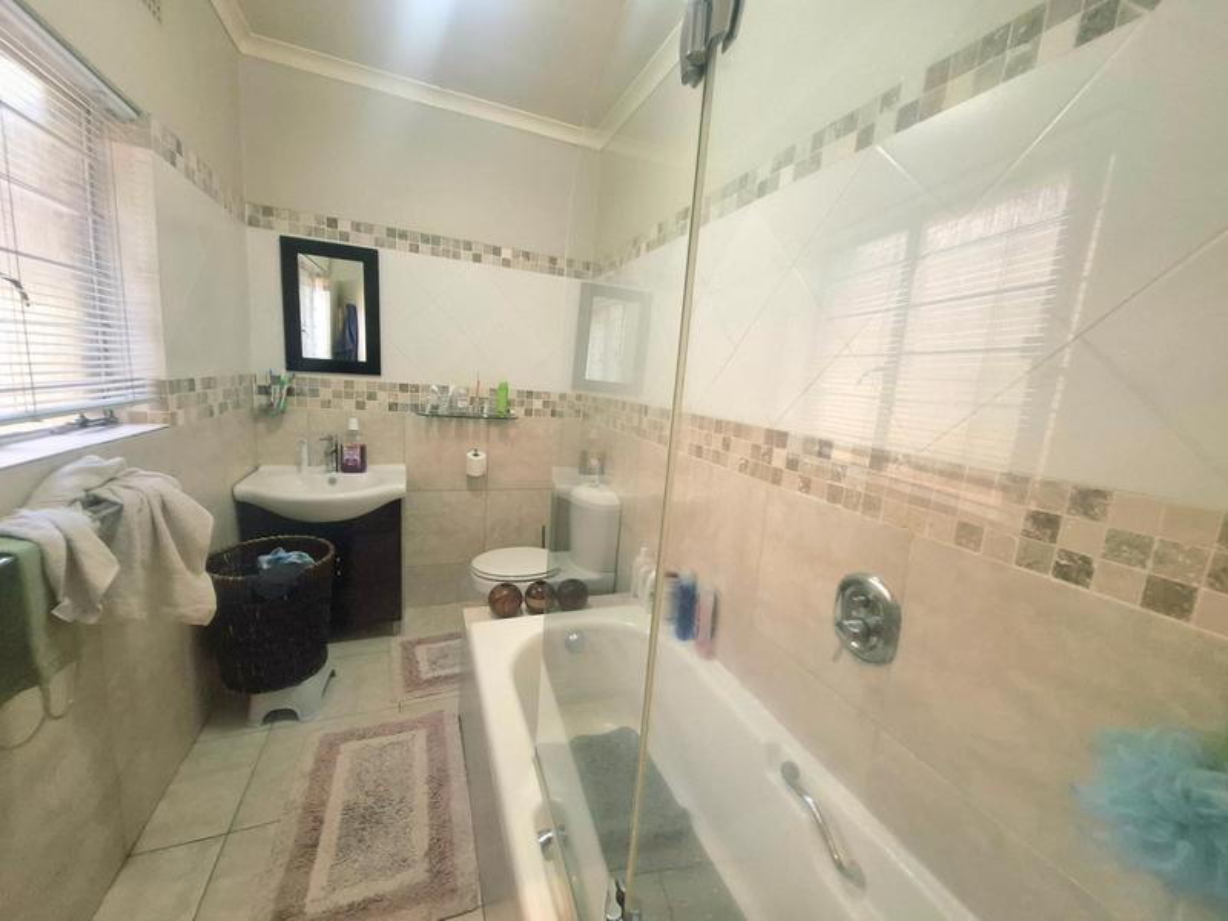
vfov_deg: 89.9
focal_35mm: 13
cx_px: 614
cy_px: 460
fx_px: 461
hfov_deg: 106.2
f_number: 2.2
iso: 250
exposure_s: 1/25
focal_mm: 1.74
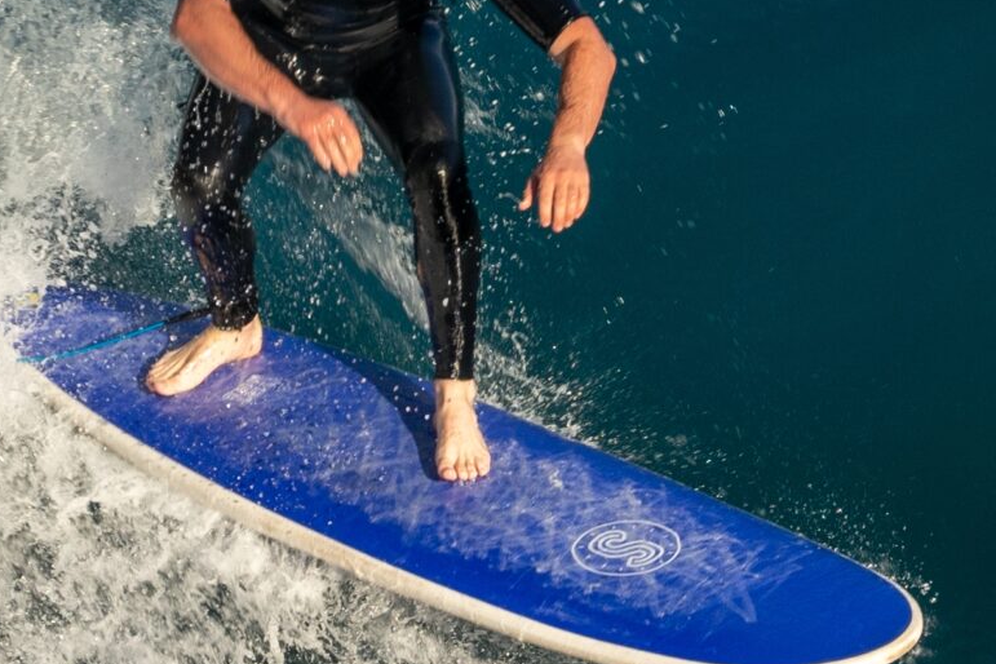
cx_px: 645
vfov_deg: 0.9
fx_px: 41331
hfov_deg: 1.4
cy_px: 225
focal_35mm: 1494
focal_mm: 300
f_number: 5.6
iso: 100
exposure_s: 1/500
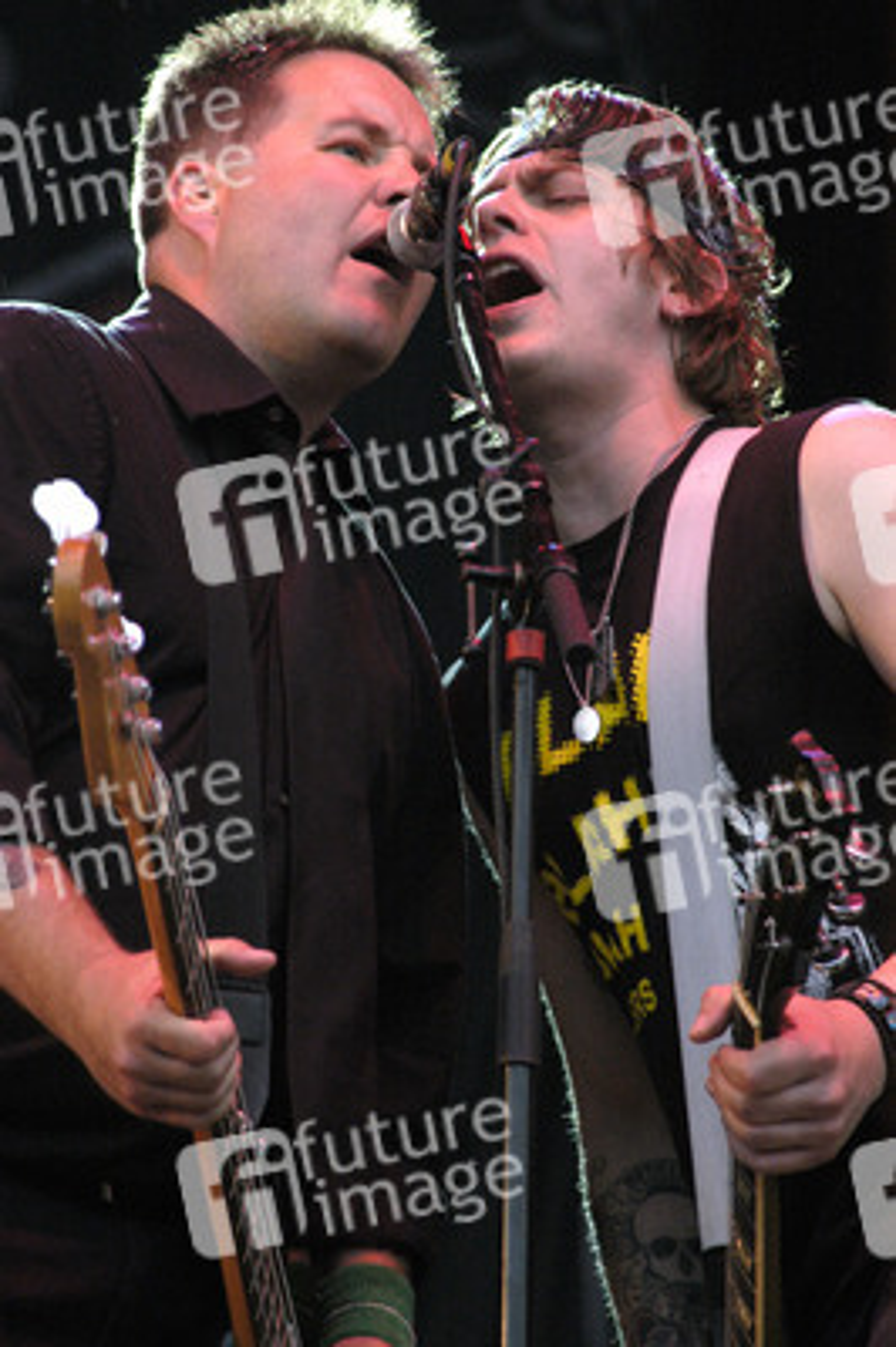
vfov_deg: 9.2
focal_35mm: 225
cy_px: 674
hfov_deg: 6.1
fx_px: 8414
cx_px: 448
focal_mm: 150
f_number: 5.6
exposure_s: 1/160
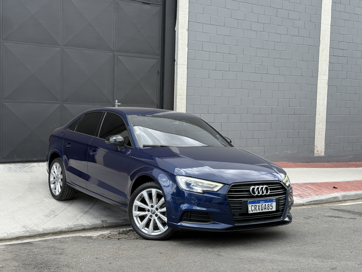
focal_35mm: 48
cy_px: 136
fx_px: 502
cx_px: 181
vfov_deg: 30.3
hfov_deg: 39.7
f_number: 1.78
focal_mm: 6.76
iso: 80
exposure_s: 1/1513
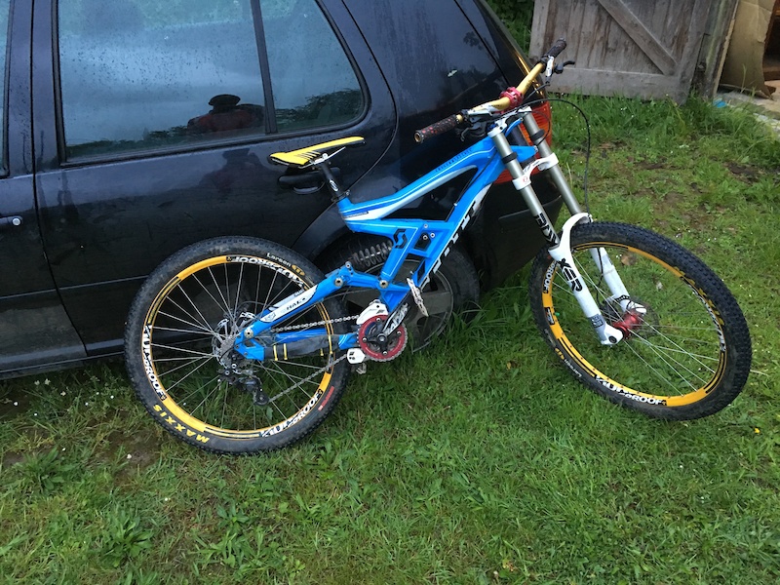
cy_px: 292
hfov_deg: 61.7
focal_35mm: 29
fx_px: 653
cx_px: 390
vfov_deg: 48.2
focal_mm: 4.15
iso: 200
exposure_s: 1/33
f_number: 2.2
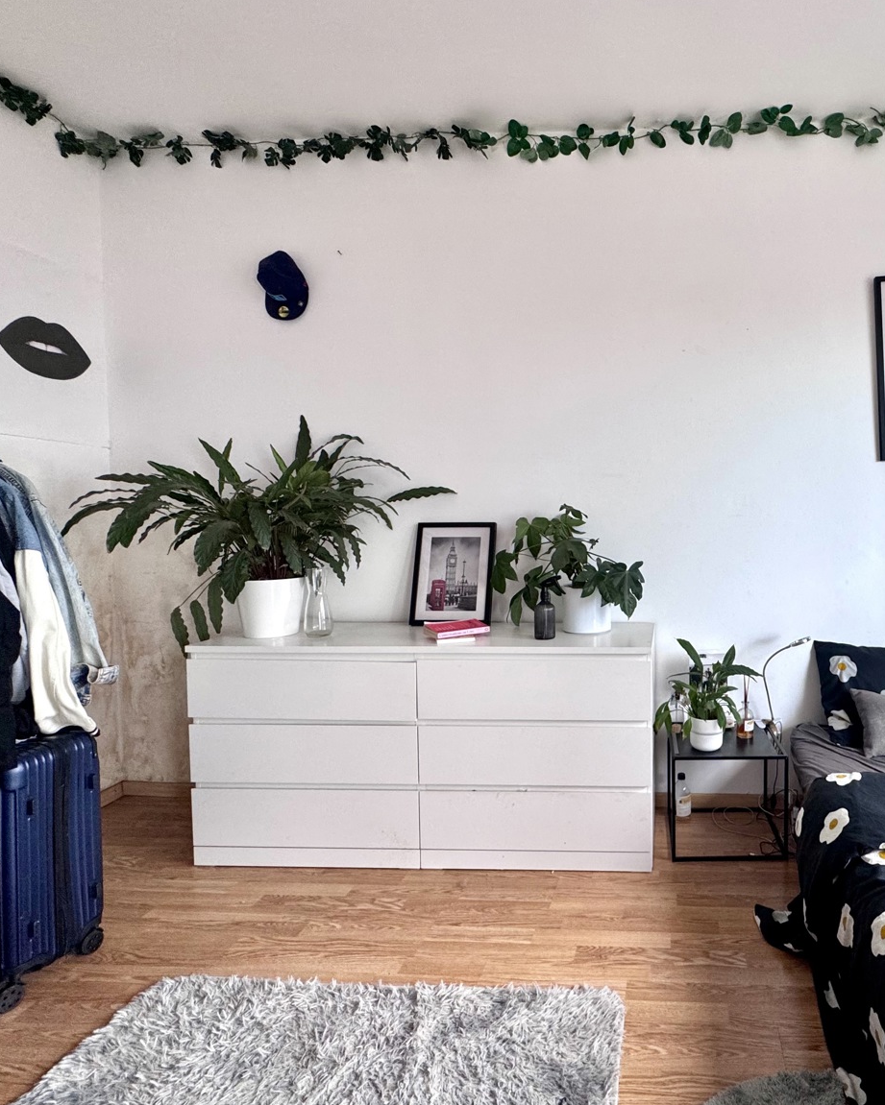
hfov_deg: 66.9
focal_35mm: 19
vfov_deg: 83.3
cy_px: 547
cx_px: 651
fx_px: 622
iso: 160
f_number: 2.2
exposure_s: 1/100
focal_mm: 2.22
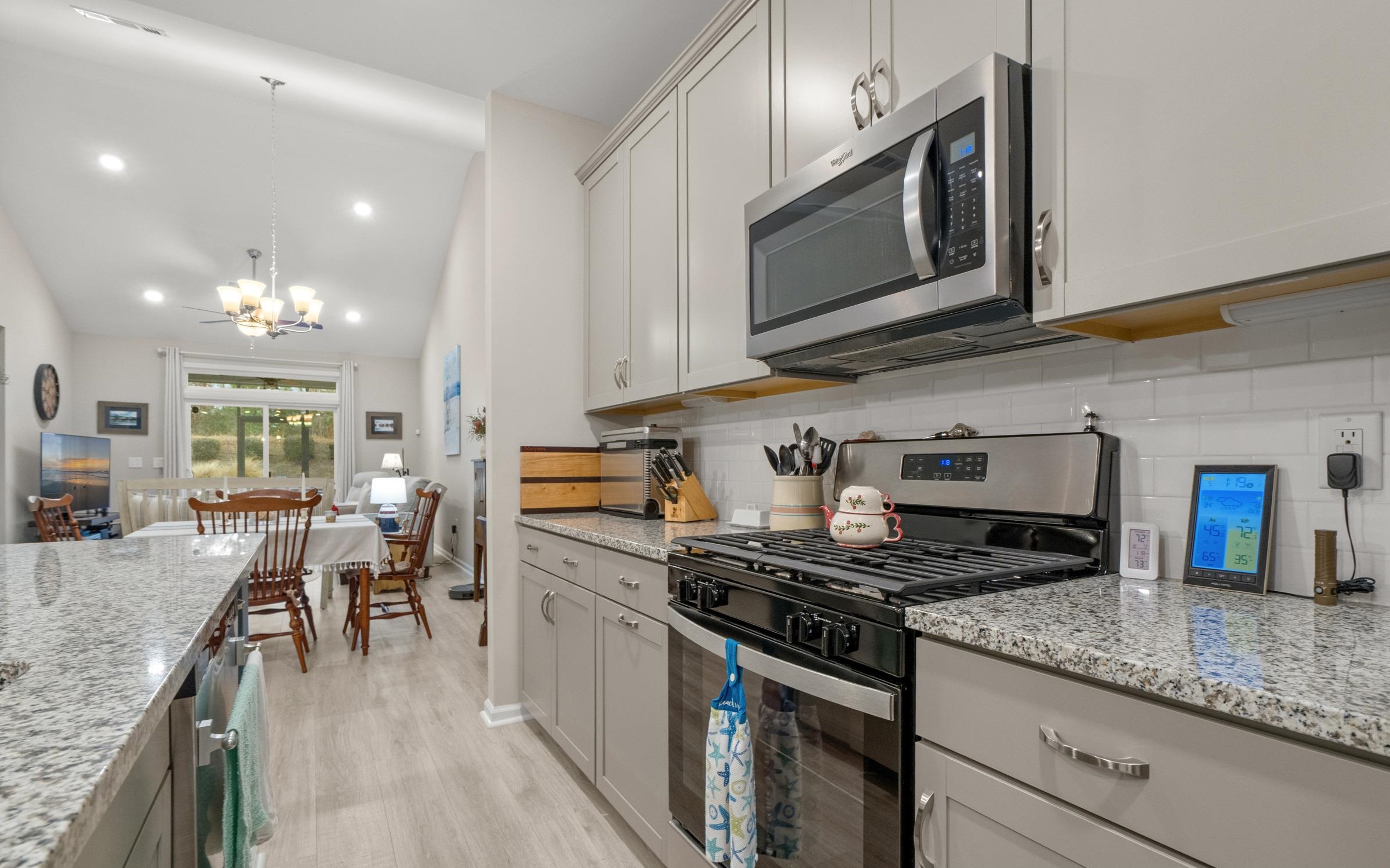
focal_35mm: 17
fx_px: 644
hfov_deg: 94.3
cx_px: 721
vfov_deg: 67.9
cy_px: 475
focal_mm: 16
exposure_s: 1/15
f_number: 8
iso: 1250
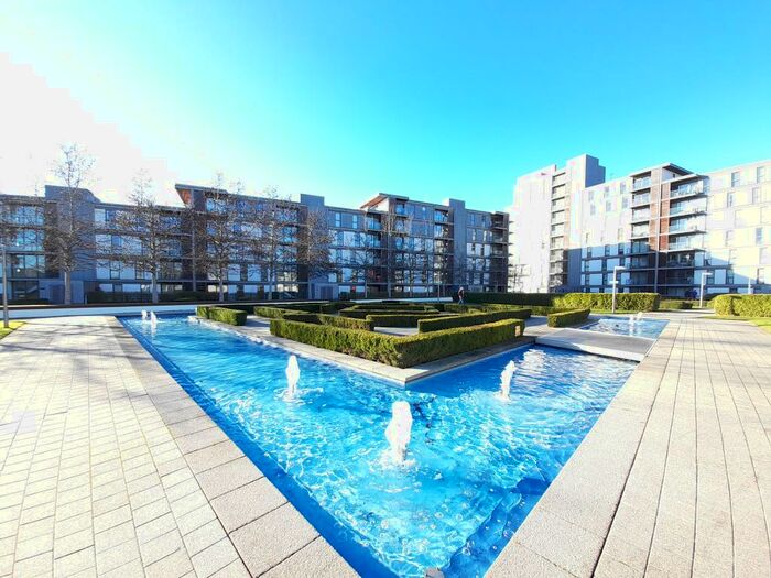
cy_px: 289
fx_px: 290
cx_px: 386
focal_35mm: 13
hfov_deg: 106.2
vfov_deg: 89.9
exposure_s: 1/231
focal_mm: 1.42
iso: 40
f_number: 2.2
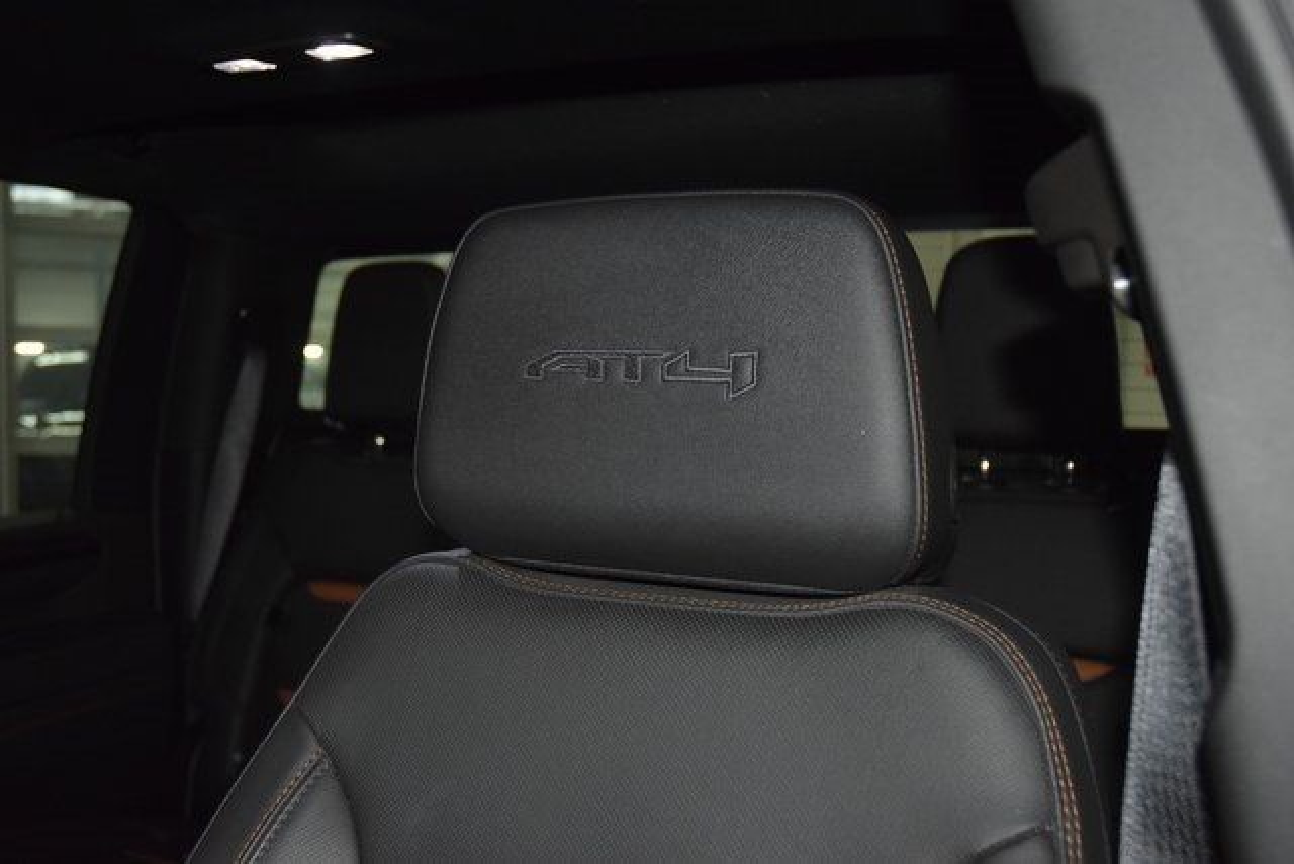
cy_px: 432
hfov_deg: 51.3
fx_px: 1348
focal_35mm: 38
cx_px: 647
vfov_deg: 35.5
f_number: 3.8
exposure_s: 1/100
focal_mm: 25
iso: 2200
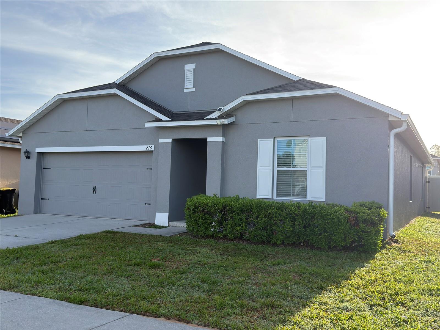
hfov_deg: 52.6
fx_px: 445
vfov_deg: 40.7
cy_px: 165
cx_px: 220
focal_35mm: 35
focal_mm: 6.76
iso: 80
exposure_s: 1/1905
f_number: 1.78
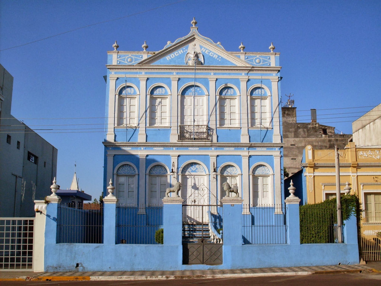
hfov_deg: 38.9
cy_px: 143
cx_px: 190
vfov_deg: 29.7
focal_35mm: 49
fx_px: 539
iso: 80
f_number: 9.1
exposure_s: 1/250
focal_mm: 8.1
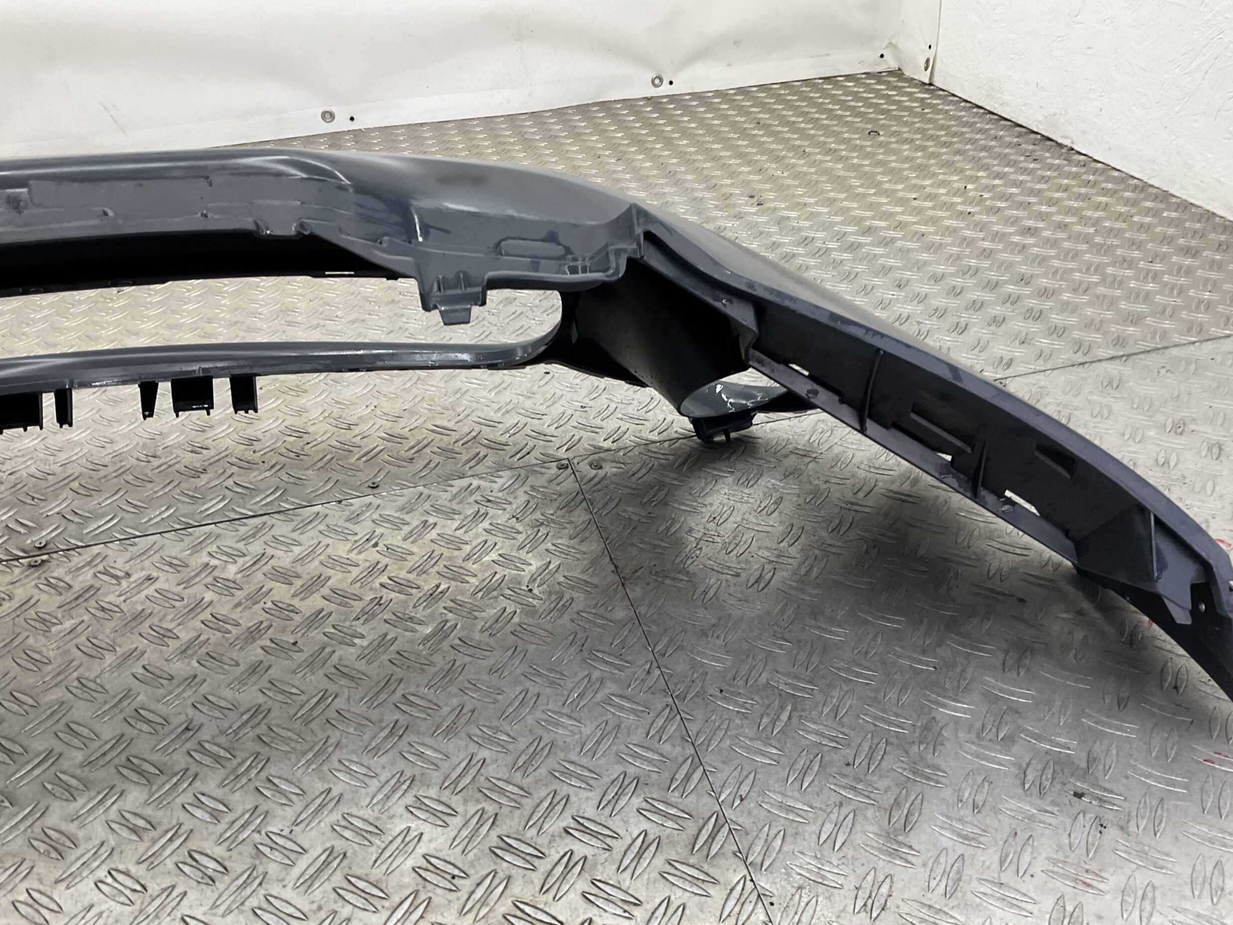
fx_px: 1069
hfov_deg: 60.0
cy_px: 477
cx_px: 630
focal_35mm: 30
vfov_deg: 46.8
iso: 40
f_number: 1.8
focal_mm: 3
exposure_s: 1/120
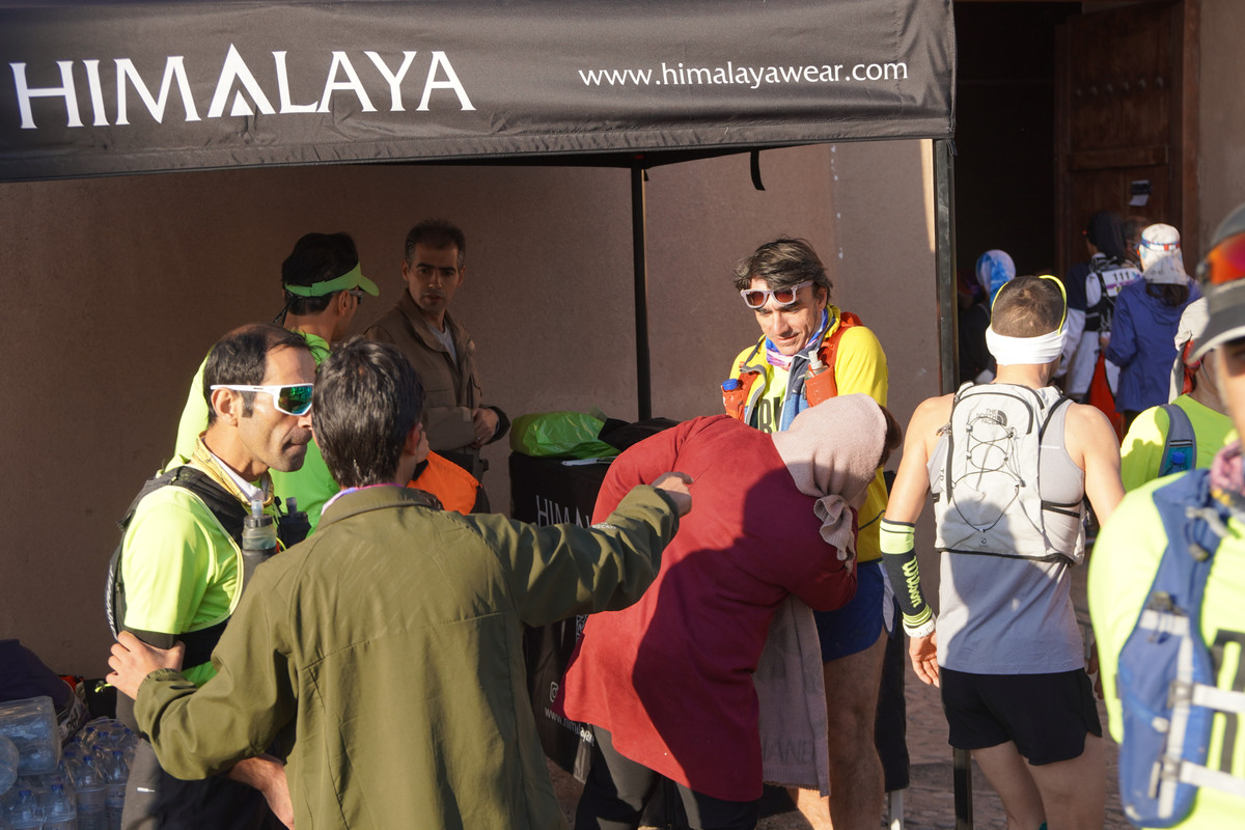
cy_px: 415
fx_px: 2334
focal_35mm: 68
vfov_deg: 20.2
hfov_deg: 29.9
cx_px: 622
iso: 100
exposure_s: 1/320
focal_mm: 45
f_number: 4.5
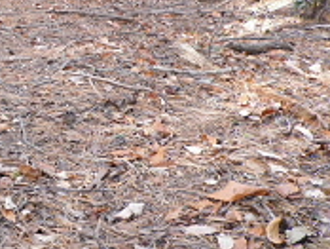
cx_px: 17
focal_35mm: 62
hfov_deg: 29.5
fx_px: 592
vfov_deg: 23.5
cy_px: 65
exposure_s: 1/30
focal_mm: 4.9
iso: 125
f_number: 3.2
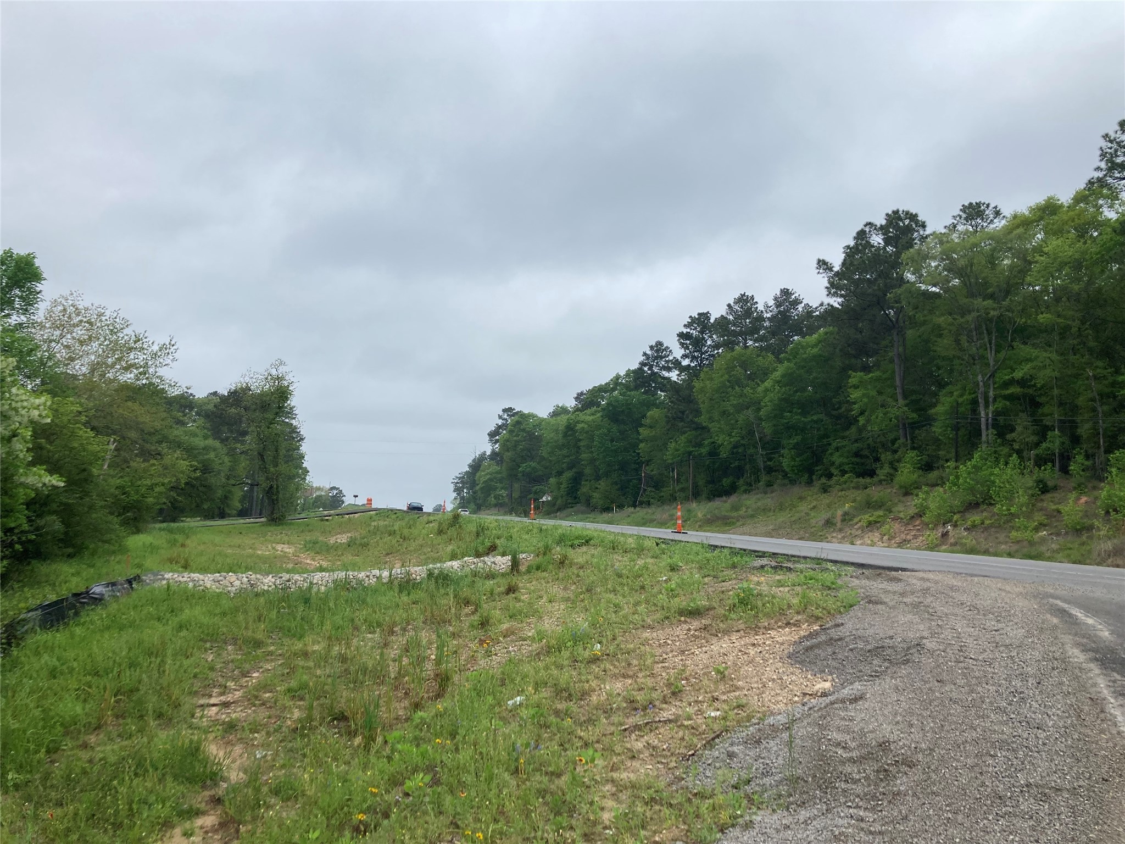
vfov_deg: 49.7
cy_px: 422
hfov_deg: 63.4
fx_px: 910
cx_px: 562
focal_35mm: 28
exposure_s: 1/716
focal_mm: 3.99
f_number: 1.8
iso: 20
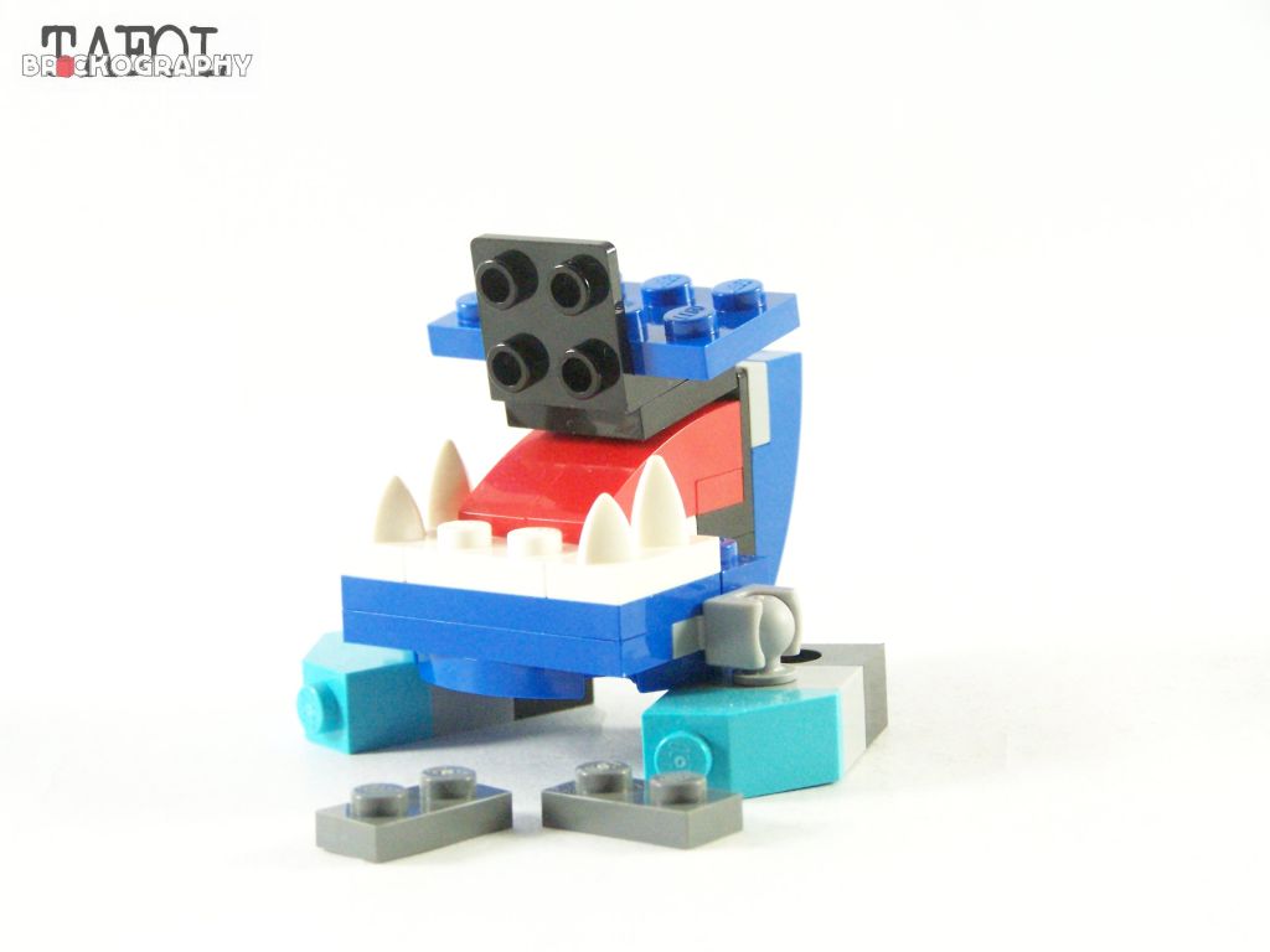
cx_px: 635
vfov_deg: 15.7
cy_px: 476
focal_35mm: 94
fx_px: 3449
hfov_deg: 20.9
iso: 400
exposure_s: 1/60
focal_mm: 15.6
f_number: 3.6
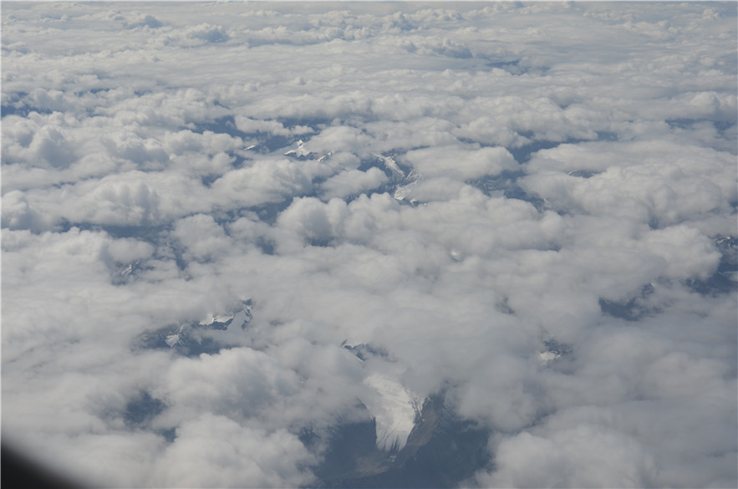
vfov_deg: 22.5
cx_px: 369
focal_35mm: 60
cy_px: 244
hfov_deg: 33.5
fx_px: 1228
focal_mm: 40
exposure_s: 1/640
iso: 100
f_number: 8
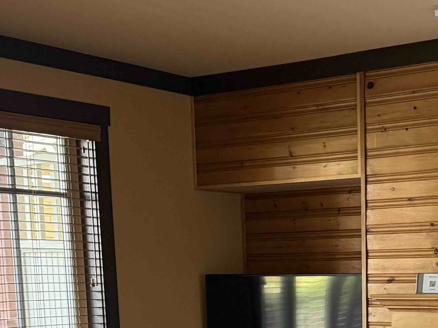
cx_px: 333
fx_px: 962
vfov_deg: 18.1
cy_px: 429
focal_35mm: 76
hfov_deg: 25.3
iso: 320
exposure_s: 1/60
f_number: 1.78
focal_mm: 6.76
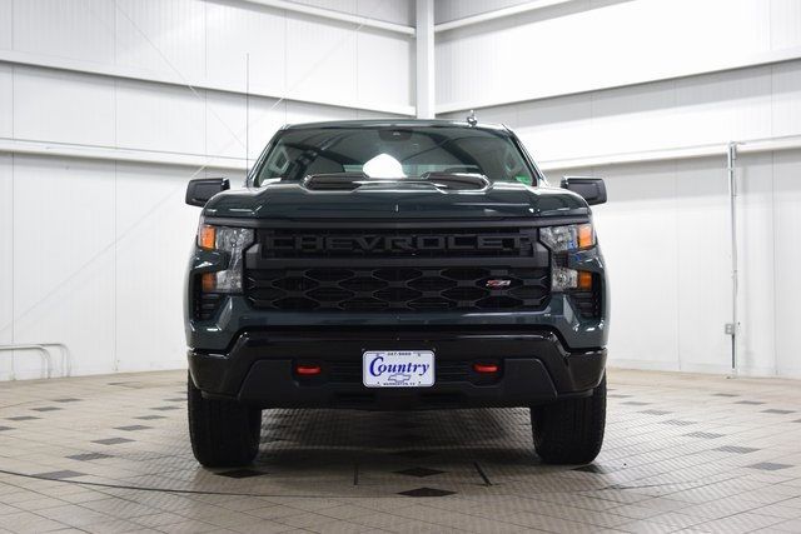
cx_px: 400
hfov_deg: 38.9
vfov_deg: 26.5
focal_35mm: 51
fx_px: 1135
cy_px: 267
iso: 1600
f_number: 4.5
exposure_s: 1/60
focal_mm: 34
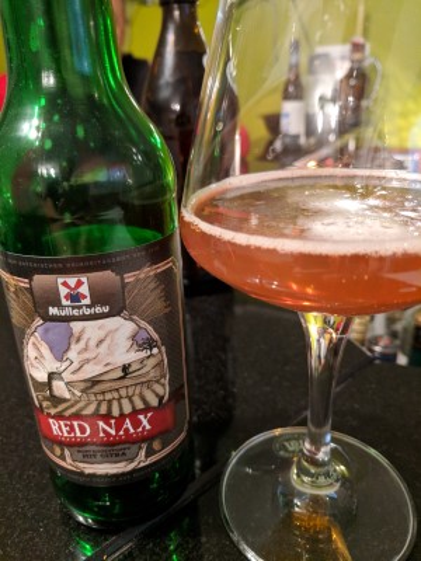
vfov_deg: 67.3
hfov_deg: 53.1
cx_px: 210
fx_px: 422
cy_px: 280
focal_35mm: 26
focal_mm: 4.67
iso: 943
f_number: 2
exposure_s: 1/33.3
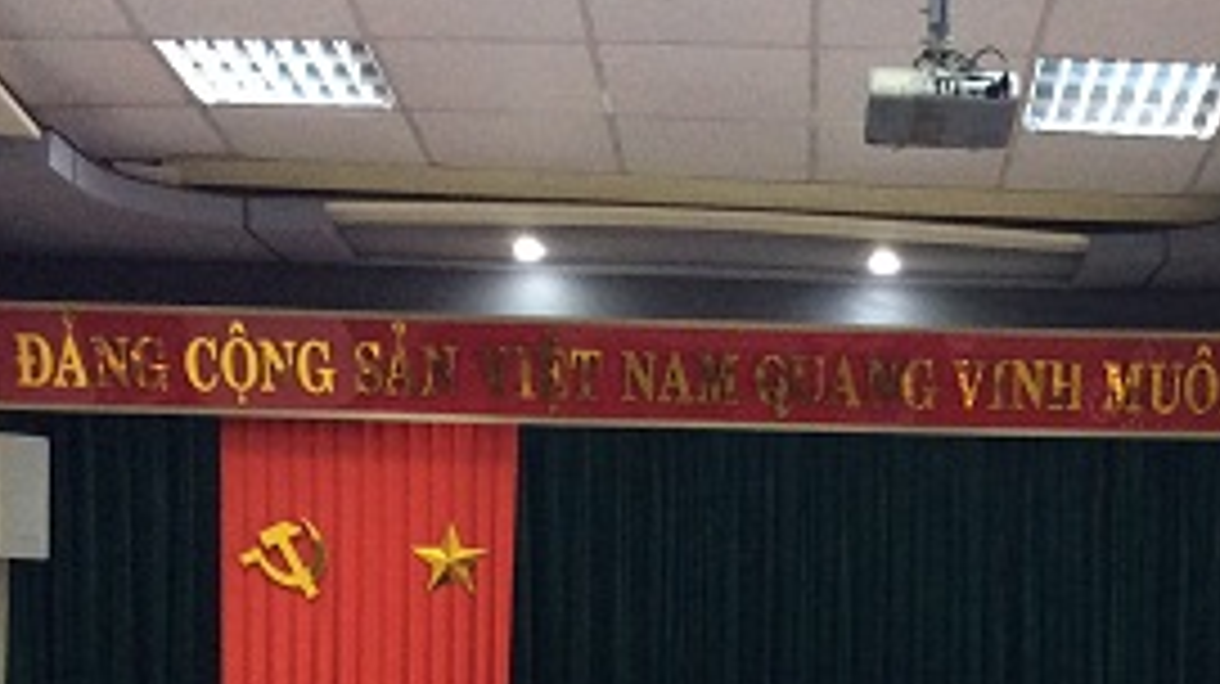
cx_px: 907
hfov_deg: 26.9
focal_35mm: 78
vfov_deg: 14.5
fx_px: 2522
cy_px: 983
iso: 160
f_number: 2.4
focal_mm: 3.3
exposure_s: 1/25
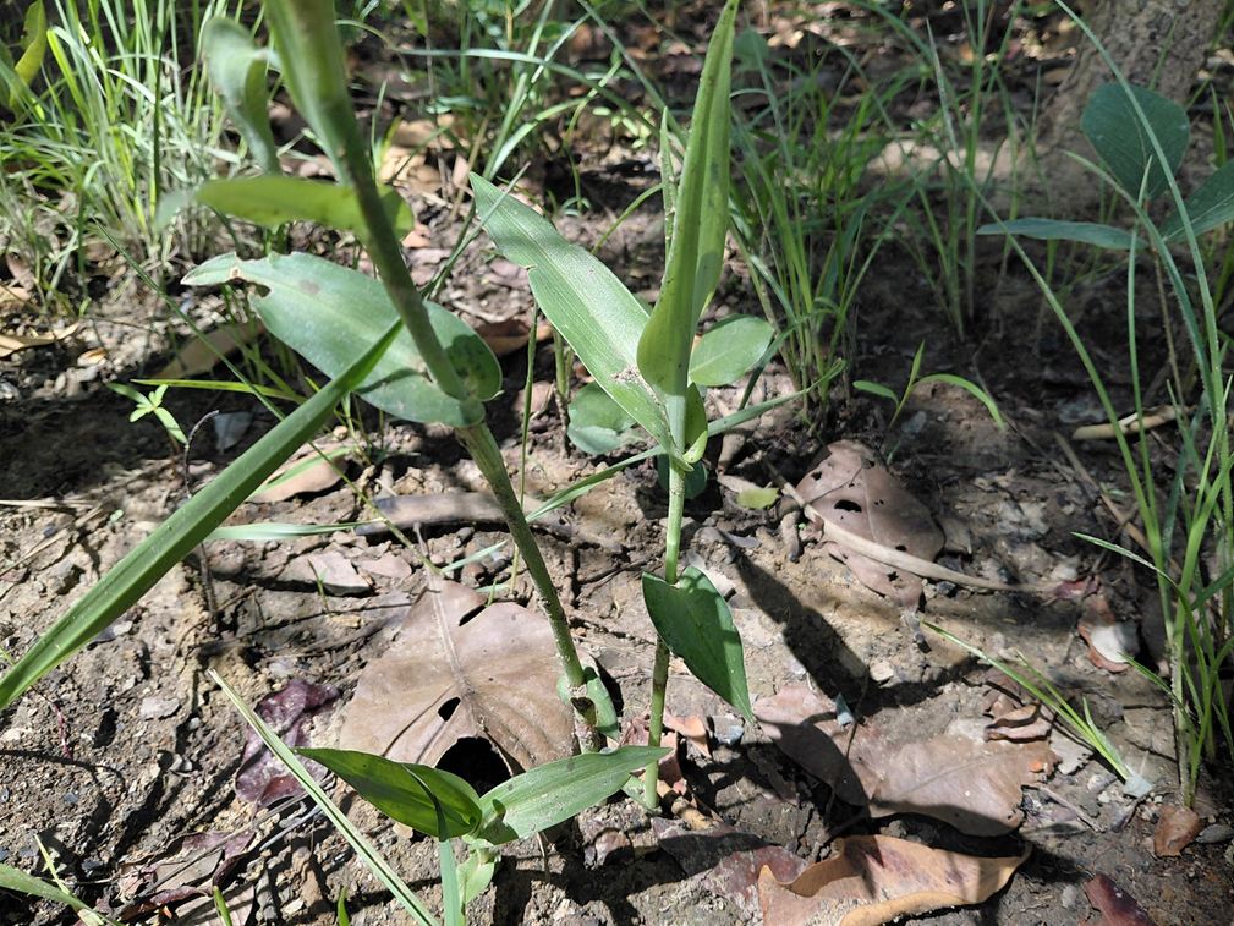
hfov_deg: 69.4
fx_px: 891
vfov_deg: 54.9
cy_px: 463
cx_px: 617
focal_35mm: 25
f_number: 1.8
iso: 50
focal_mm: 4.69
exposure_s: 1/1352
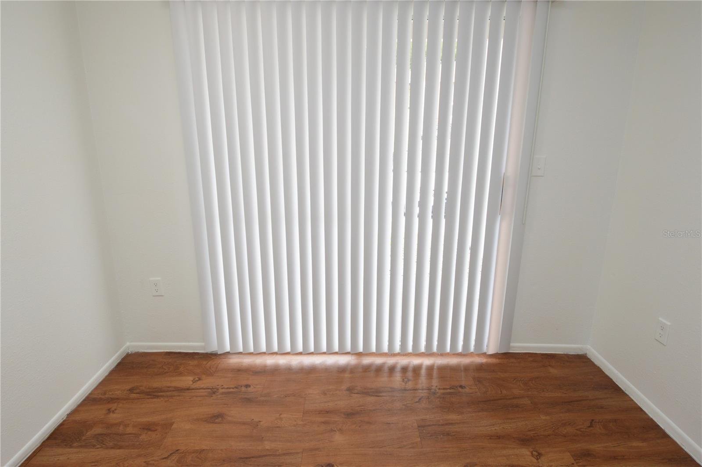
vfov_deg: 67.3
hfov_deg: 90.1
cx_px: 351
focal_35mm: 18
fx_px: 351
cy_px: 234
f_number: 5.6
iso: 400
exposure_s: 1/125
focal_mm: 12
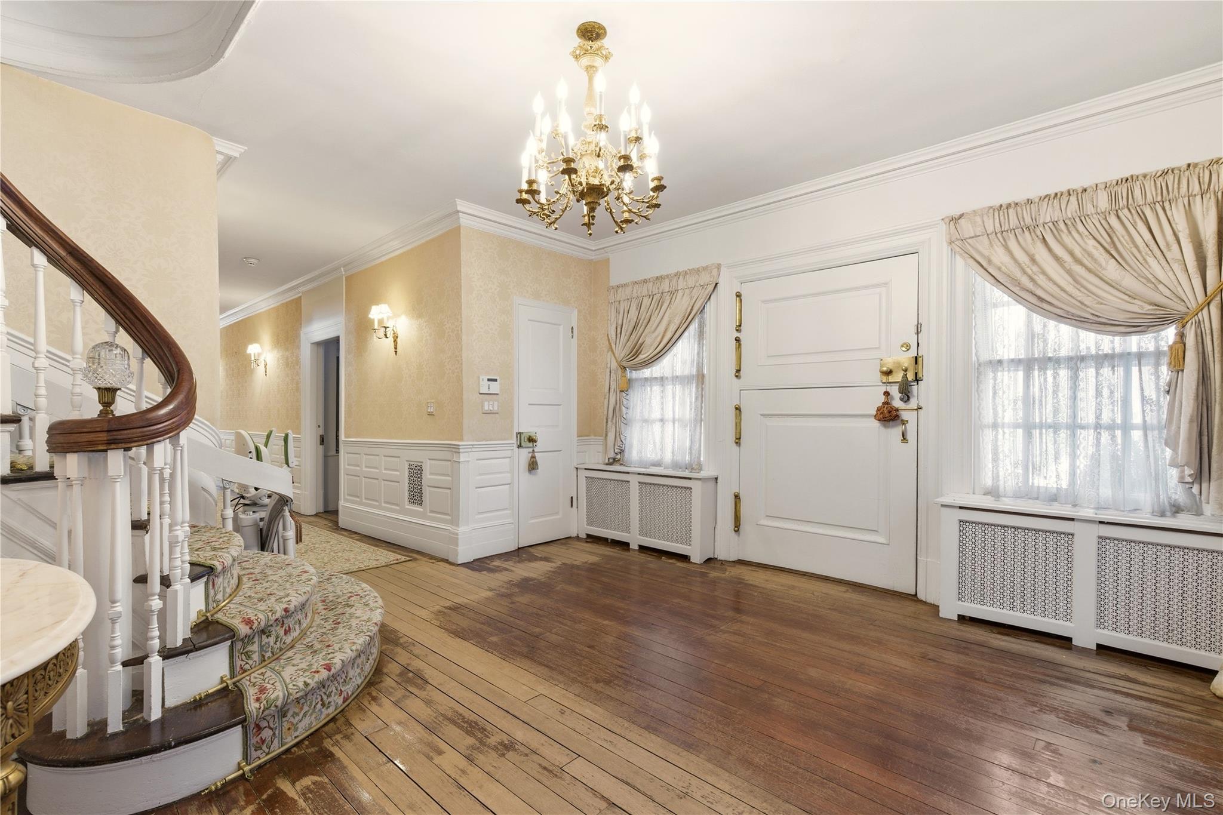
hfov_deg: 96.7
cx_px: 612
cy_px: 408
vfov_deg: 73.7
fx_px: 543
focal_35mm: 16
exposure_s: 1/30
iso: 250
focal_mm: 16
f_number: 9
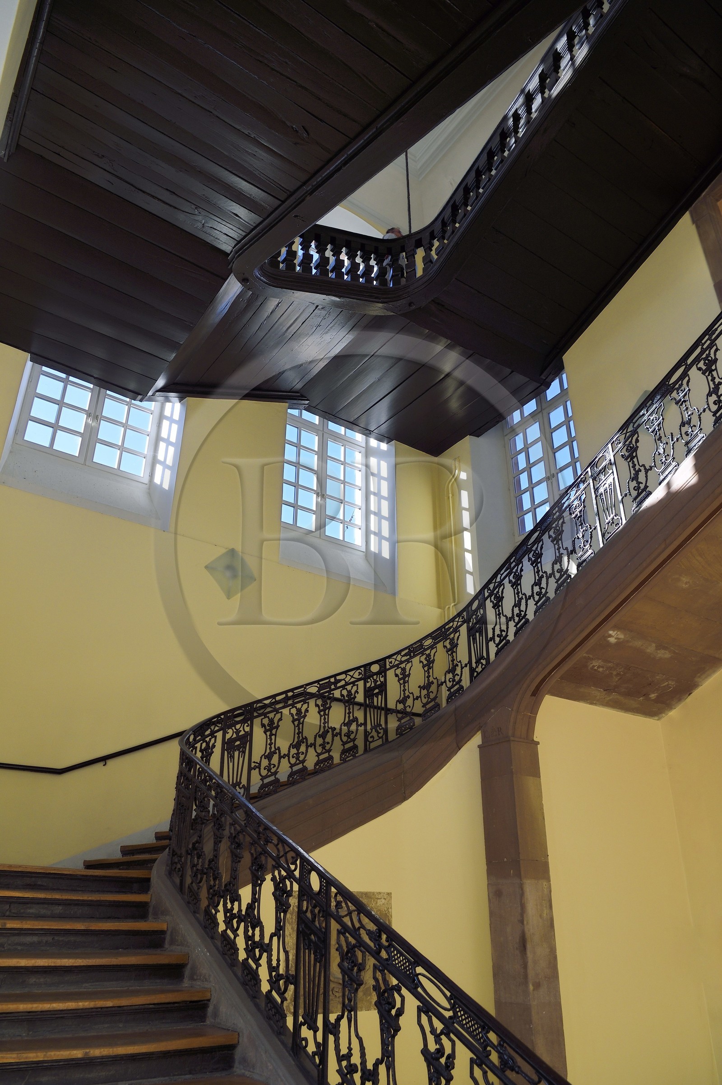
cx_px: 361
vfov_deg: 73.8
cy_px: 542
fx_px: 723
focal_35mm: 24
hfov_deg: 53.1
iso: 400
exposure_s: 1/250
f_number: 7.1
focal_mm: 24
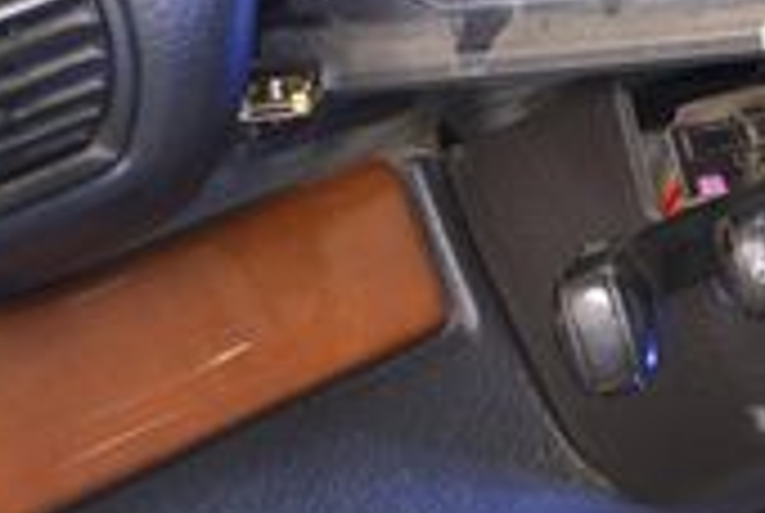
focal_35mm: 169
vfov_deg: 8.1
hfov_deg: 11.6
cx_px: 1161
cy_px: 133
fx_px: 3597
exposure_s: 2
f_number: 4.5
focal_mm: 30
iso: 100
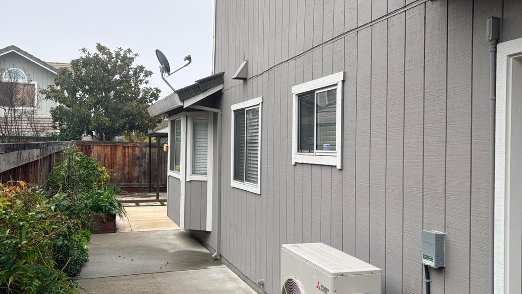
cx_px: 261
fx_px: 526
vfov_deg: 31.2
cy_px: 142
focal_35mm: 38
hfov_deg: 52.8
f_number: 1.6
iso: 50
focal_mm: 5.96
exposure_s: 1/850
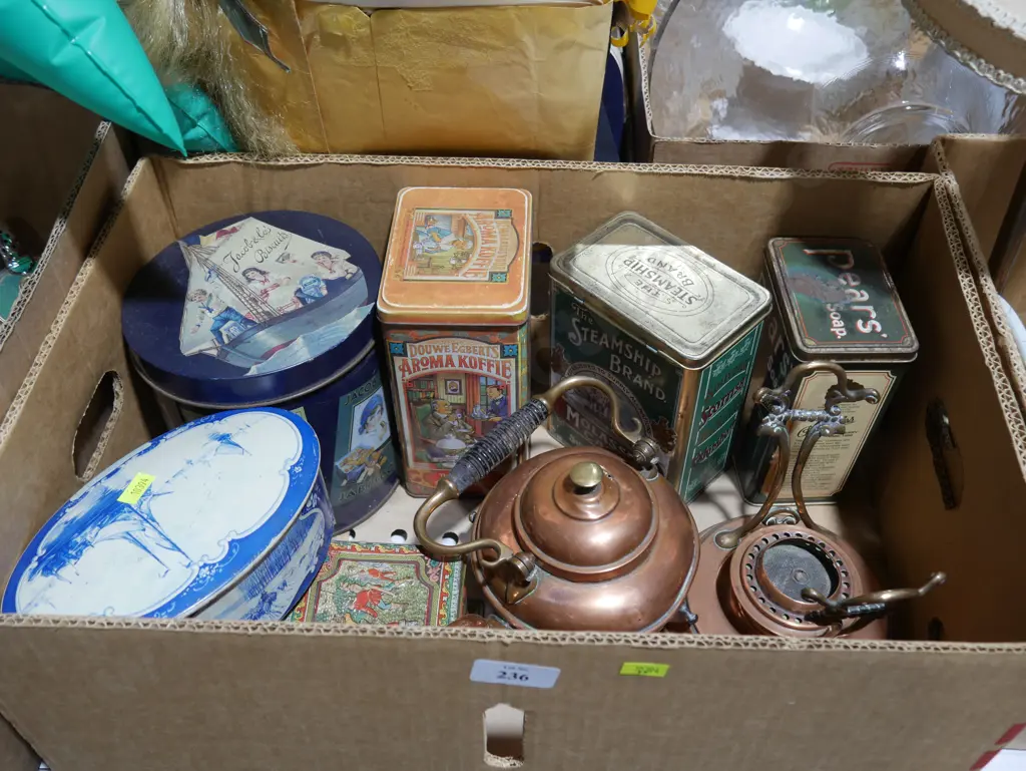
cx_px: 513
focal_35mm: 34
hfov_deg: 53.9
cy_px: 386
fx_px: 1008
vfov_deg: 41.8
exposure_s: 1/60
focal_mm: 17
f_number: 4
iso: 250
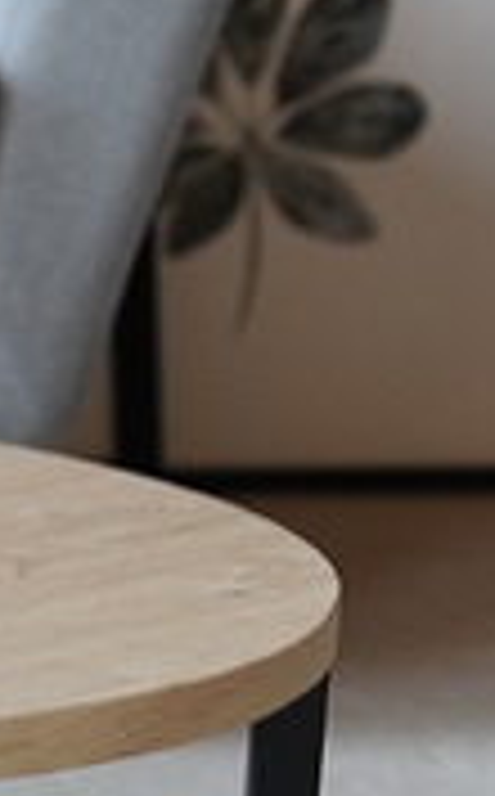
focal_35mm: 219
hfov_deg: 5.2
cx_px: -1548
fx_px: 4746
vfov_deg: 9.6
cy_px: 569
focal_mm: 38
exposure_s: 1/30
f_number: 4
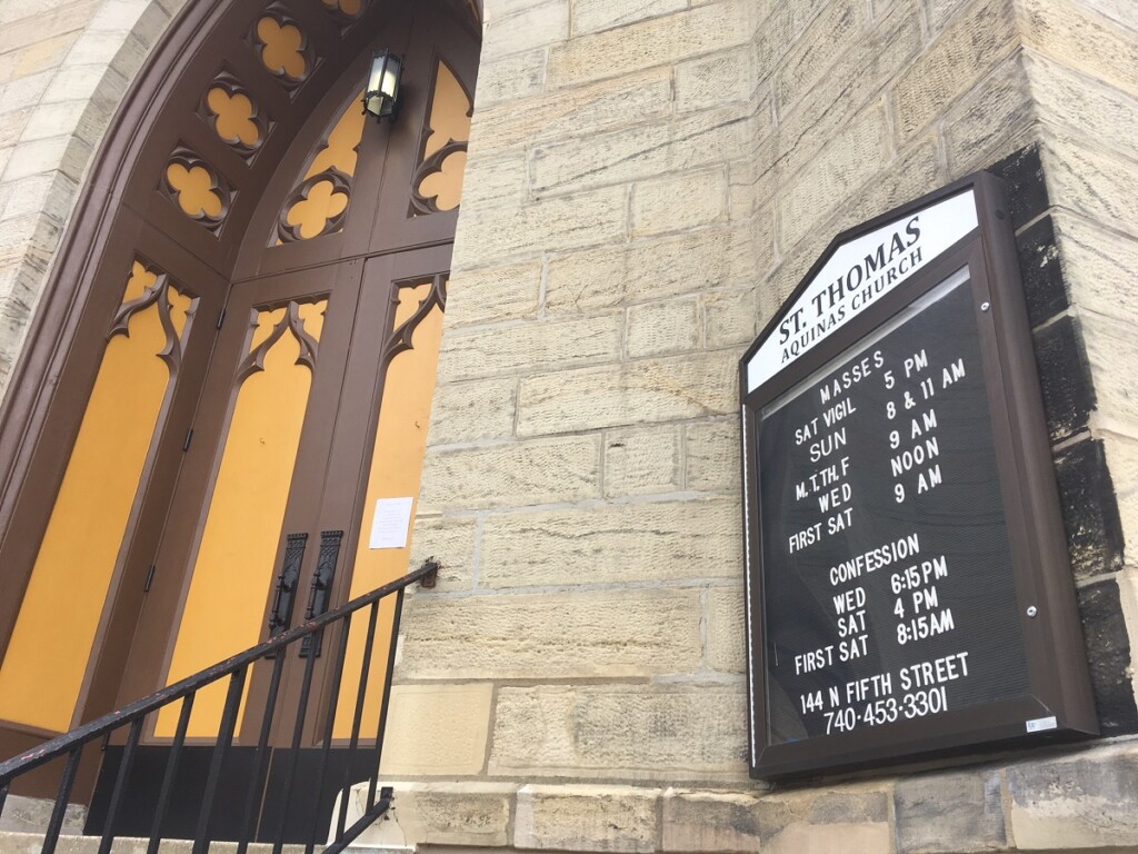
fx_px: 953
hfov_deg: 61.7
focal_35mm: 29
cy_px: 427
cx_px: 569
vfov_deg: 48.2
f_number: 2.2
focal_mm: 4.15
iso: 25
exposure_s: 1/297
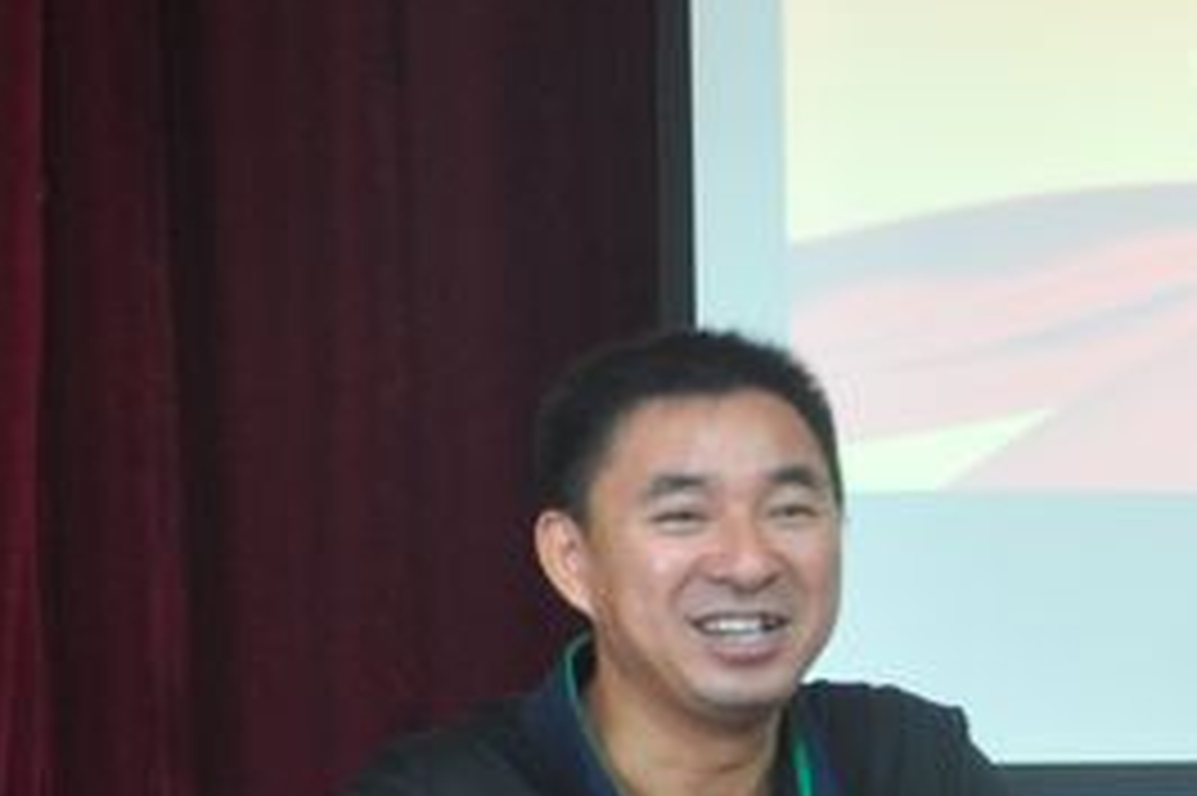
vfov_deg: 14.9
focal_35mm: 90
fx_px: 2997
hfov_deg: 21.5
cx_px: 1296
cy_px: 789
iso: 640
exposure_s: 1/20
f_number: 4.5
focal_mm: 25
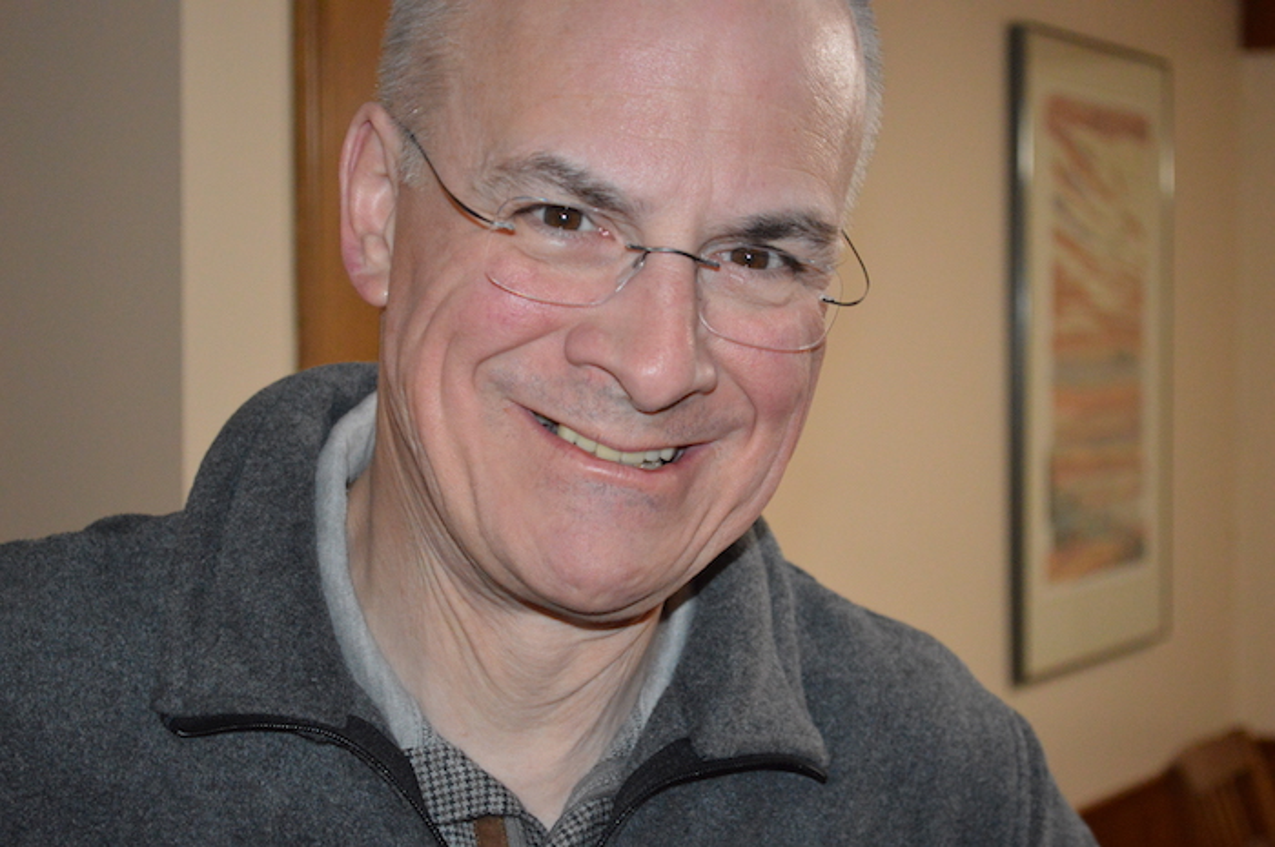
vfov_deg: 16.5
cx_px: 638
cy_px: 424
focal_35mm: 82
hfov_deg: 24.6
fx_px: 2918
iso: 3200
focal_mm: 55
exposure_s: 1/60
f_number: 5.6
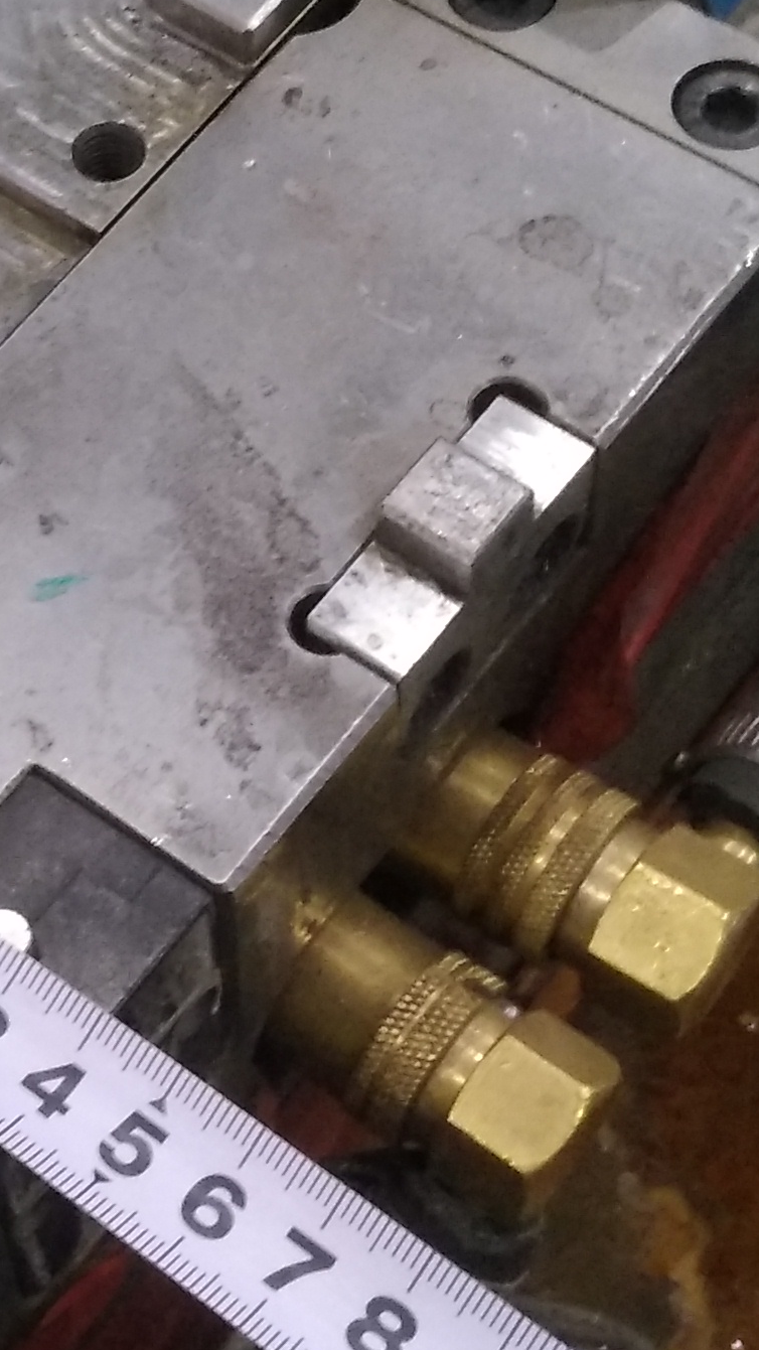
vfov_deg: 27.2
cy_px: 591
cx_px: -134
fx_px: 2792
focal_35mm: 78
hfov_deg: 15.0
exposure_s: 1/25
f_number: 1.9
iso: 687
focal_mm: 3.94
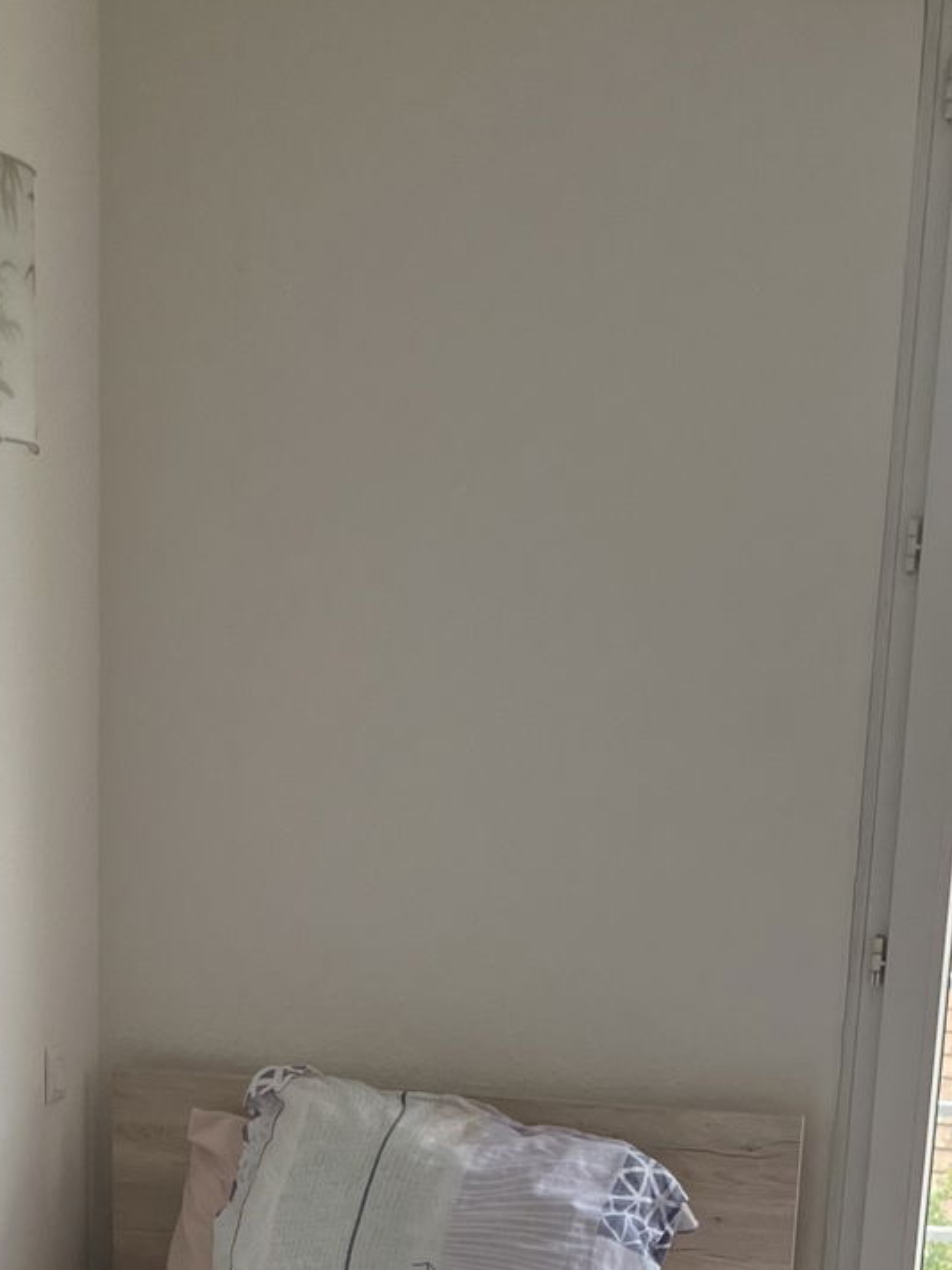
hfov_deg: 17.5
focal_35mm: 84
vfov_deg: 20.2
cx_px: 580
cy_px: 1873
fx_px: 3081
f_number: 1.8
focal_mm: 3.99
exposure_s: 1/121
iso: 80
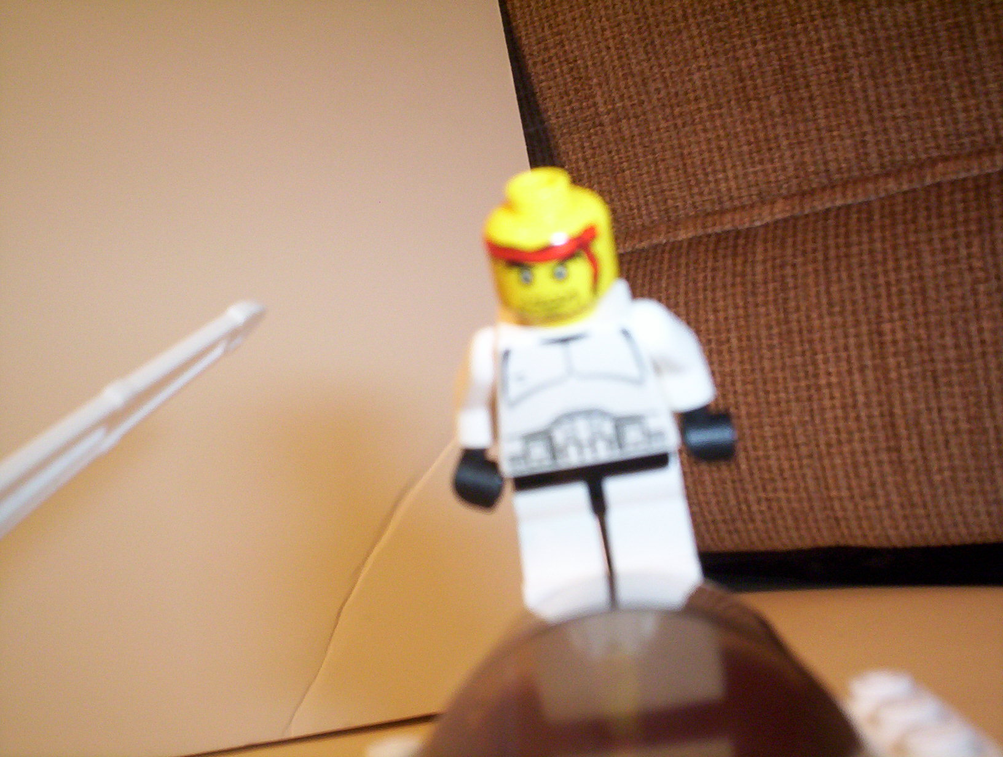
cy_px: 378
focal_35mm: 38
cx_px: 502
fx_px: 1104
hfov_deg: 48.9
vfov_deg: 37.9
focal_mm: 4.99
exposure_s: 1/60
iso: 140
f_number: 4.5
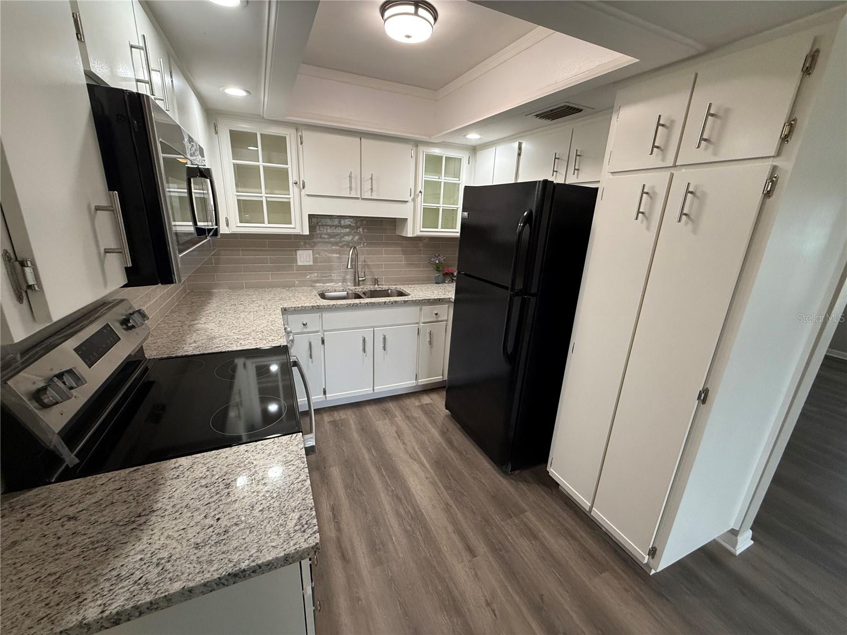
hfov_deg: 102.1
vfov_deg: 85.7
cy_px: 318
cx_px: 424
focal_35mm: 14
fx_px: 343
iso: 320
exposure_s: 1/120
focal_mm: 2.22
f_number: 2.2
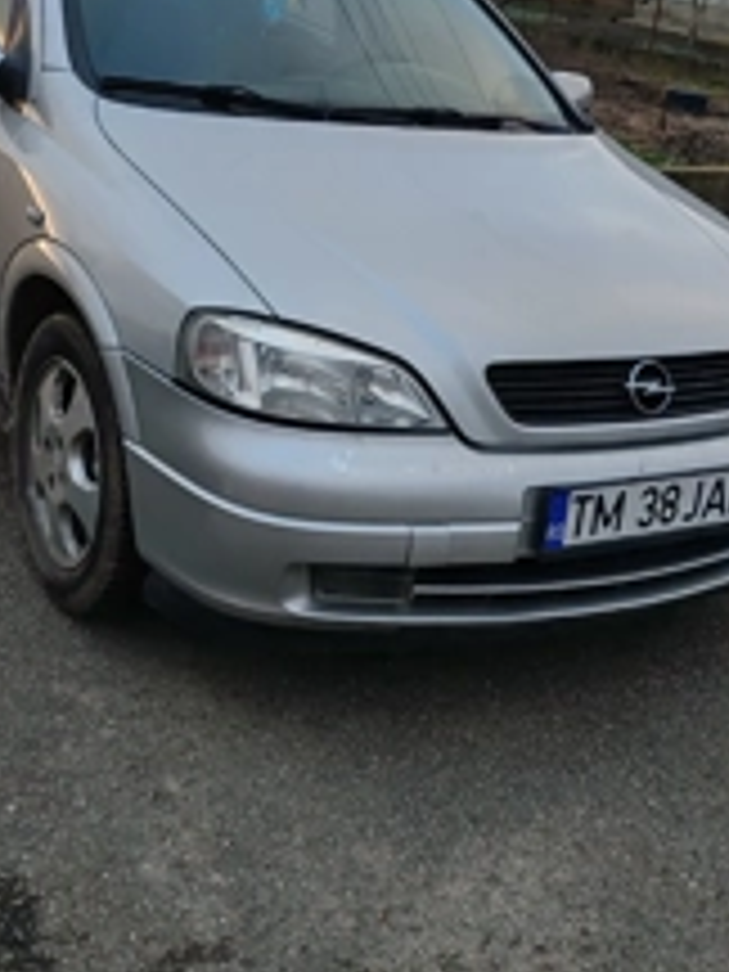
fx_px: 1404
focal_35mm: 50
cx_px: 387
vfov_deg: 38.0
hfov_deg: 29.1
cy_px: 369
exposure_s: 1/190
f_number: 1.9
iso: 50
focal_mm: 6.12
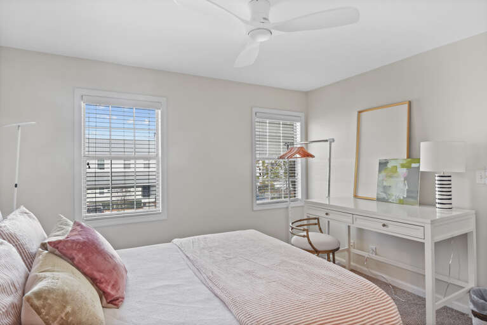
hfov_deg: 81.2
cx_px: 244
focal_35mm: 21
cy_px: 162
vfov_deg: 59.5
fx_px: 284
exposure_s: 1/3
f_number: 8
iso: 400
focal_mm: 14
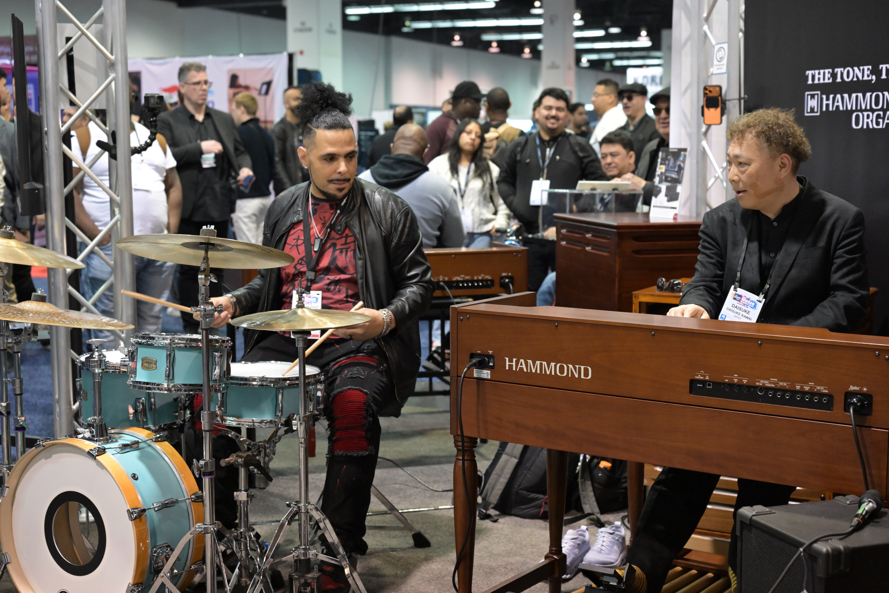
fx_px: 1235
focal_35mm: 50
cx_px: 444
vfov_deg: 27.0
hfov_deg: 39.6
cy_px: 296
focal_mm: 50
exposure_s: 1/320
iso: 5000
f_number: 4
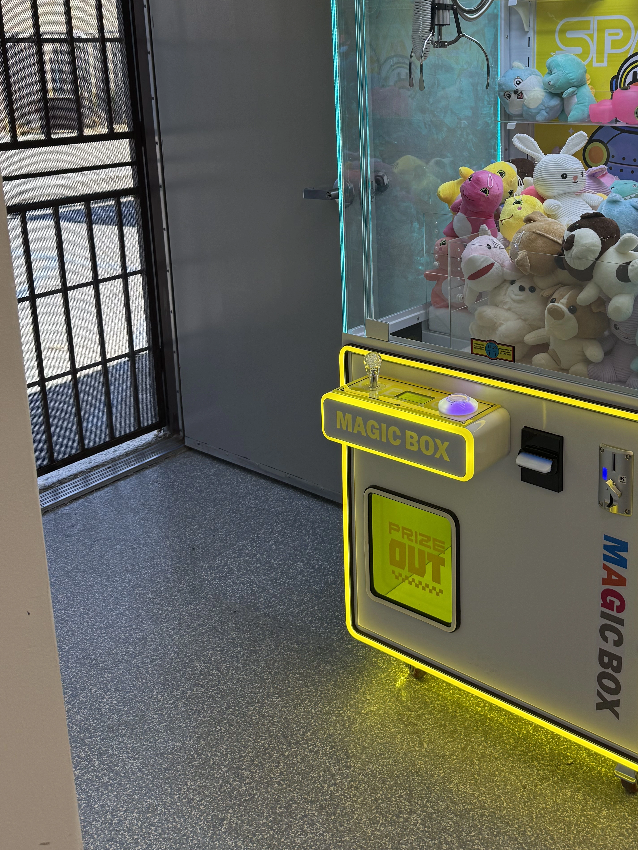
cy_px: 246
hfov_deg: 38.9
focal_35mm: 36
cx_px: 458
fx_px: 885
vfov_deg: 49.9
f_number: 1.78
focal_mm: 6.76
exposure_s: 1/584
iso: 100
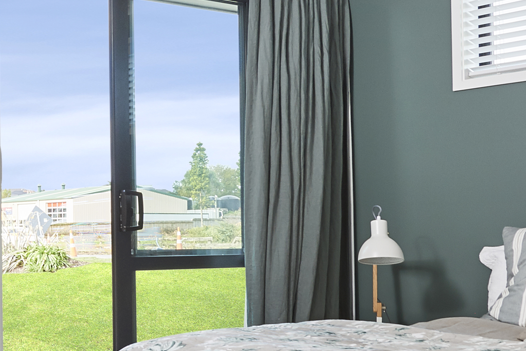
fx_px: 877
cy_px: 185
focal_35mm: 60
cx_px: -6
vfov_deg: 22.6
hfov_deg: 30.8
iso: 100
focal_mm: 14
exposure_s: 1/25
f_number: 11
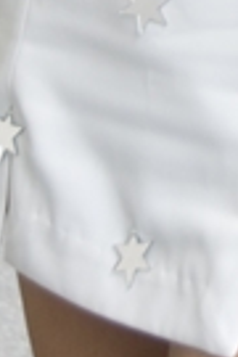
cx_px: 500
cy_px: -588
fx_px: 4651
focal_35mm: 469
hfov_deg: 2.9
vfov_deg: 4.3
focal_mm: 56
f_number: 5.6
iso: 320
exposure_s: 1/80
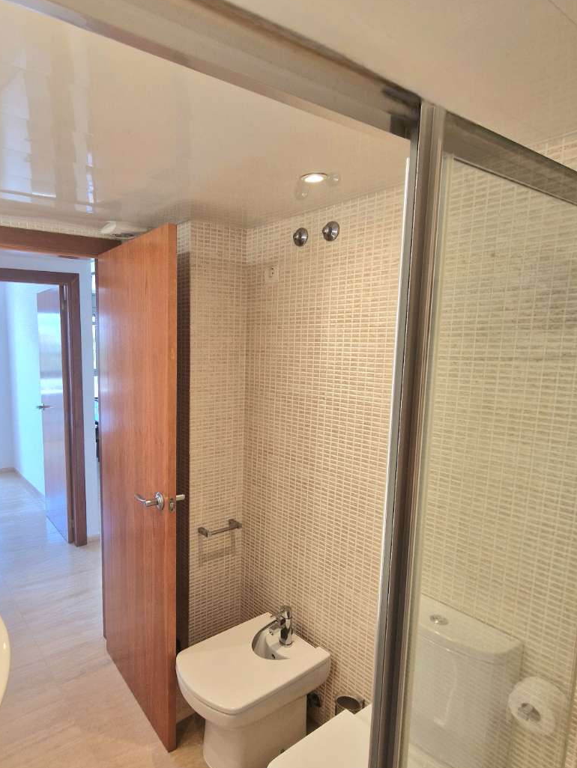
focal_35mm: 19
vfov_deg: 84.6
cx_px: 184
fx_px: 422
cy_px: 406
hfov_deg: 66.5
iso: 50
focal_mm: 2.2
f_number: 2.2
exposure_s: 1/101
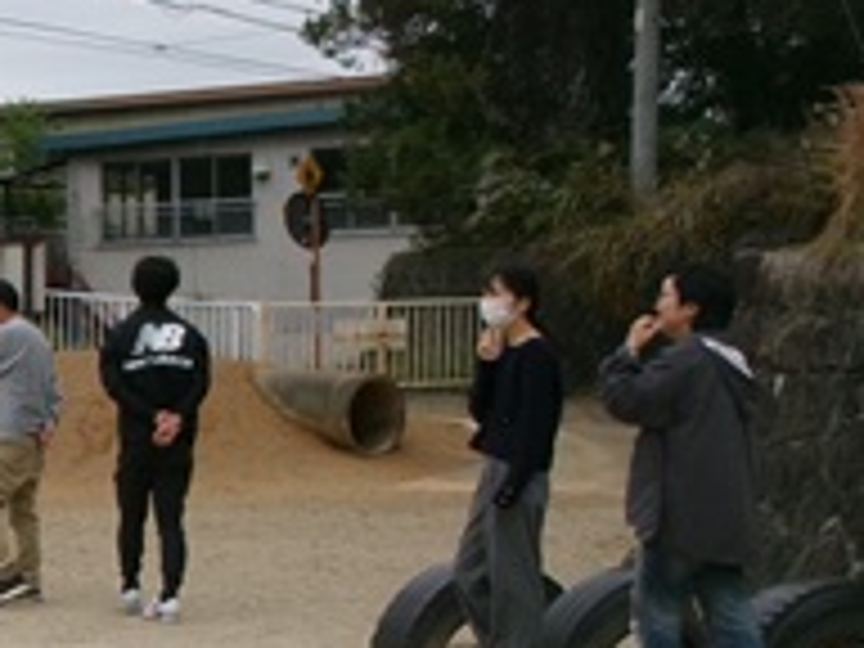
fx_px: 3120
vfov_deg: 11.8
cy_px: 490
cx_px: -472
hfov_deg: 14.6
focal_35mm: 125
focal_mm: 6.4
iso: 100
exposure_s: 1/180
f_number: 4.5
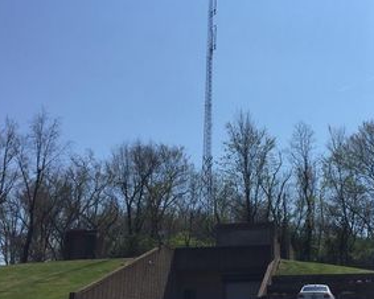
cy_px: 159
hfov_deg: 36.9
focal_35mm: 50
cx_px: 252
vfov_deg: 30.2
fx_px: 553
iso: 32
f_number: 2.2
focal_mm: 4.15
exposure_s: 1/3300
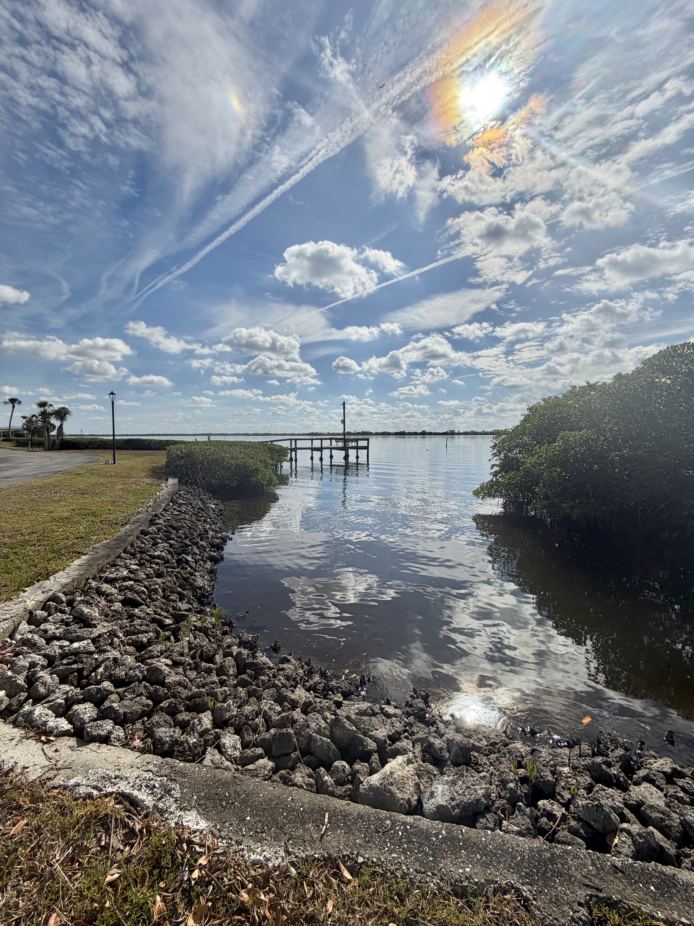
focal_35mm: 14
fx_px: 374
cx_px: 347
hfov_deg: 85.7
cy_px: 463
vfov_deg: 102.1
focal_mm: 2.22
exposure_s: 1/2717
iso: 20
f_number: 2.2
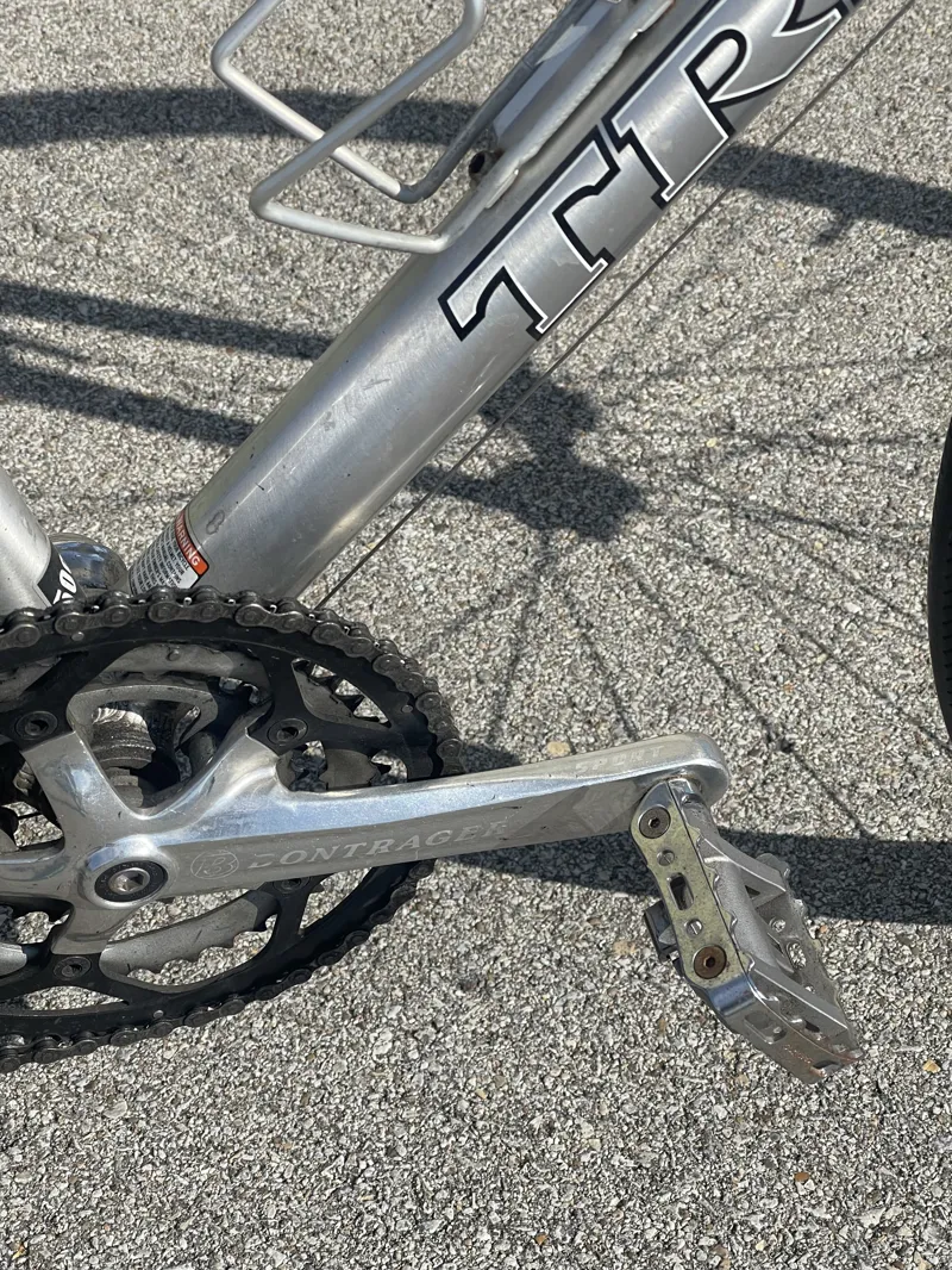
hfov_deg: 22.9
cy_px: 635
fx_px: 2346
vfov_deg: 30.3
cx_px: 476
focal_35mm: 64
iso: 20
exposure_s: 1/1193
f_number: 2.2
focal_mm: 7.5
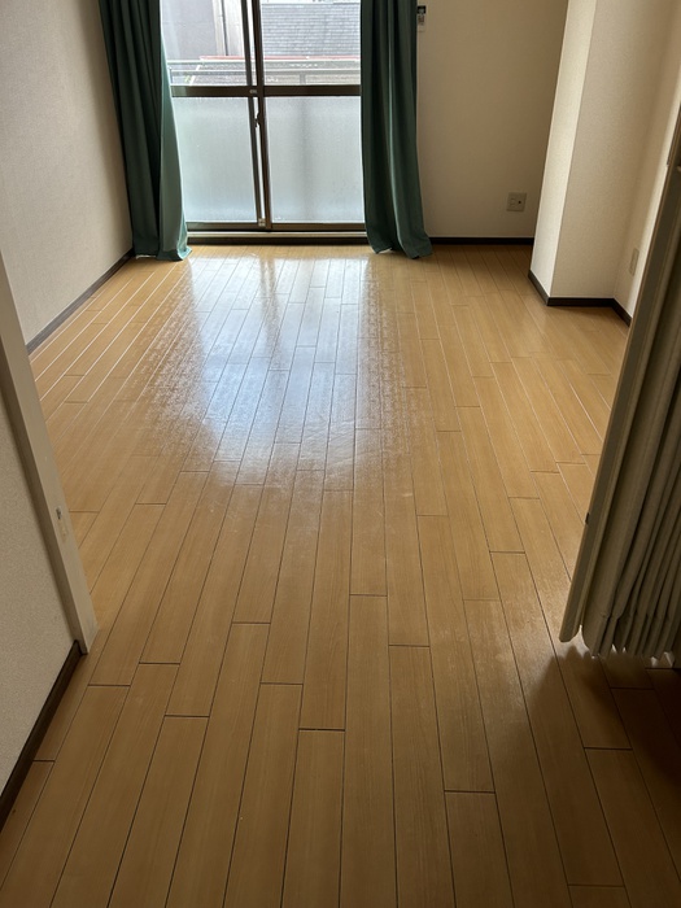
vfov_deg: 67.3
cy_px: 454
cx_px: 340
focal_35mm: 26
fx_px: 682
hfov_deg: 53.1
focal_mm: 5.7
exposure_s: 1/71
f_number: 1.5
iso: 125
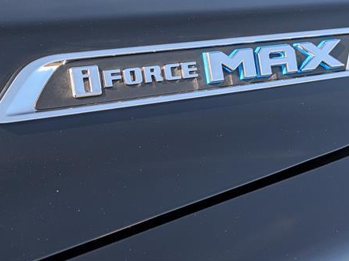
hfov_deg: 27.4
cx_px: 181
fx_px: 715
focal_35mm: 71
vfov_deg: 20.6
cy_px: 73
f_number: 1.68
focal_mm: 6.9
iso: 24
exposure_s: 1/312
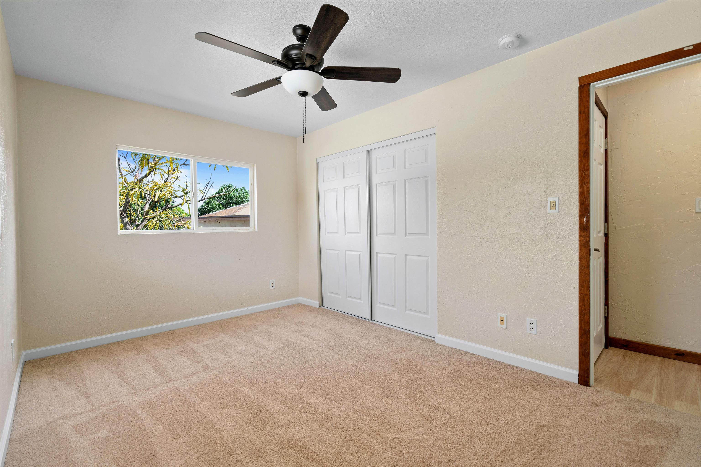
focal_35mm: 16
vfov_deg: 73.7
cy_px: 234
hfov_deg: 96.7
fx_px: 312
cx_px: 350
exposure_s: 1/25
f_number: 8
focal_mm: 16
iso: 320
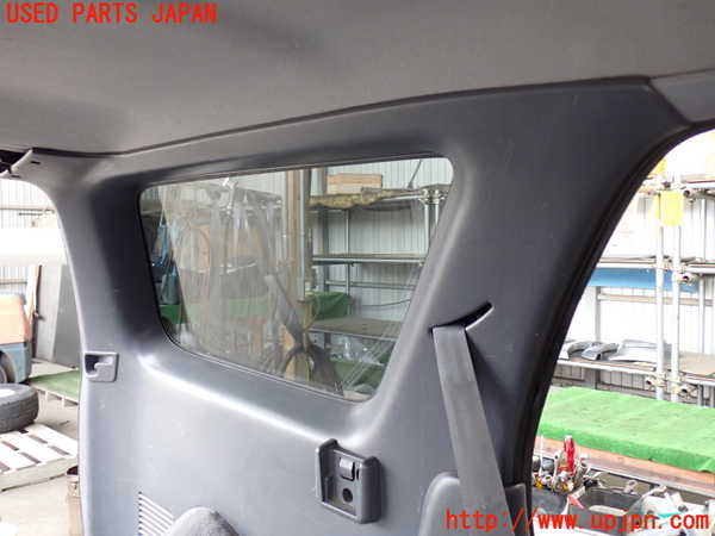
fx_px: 661
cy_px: 268
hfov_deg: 56.8
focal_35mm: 32
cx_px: 358
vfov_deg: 44.2
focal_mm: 5.79
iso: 500
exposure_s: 1/30
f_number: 2.4
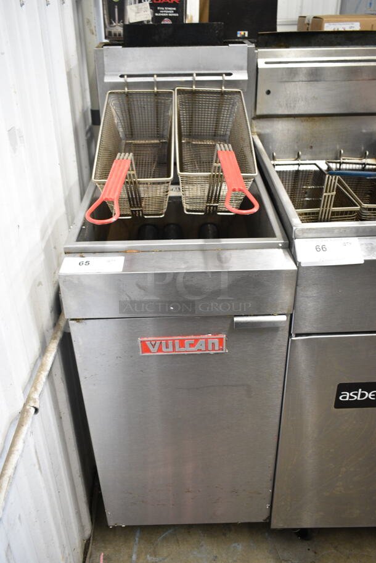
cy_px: 282
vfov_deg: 59.5
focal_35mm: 32
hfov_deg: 41.8
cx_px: 188
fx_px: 493
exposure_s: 1/30
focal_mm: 21
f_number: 3.8
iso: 800
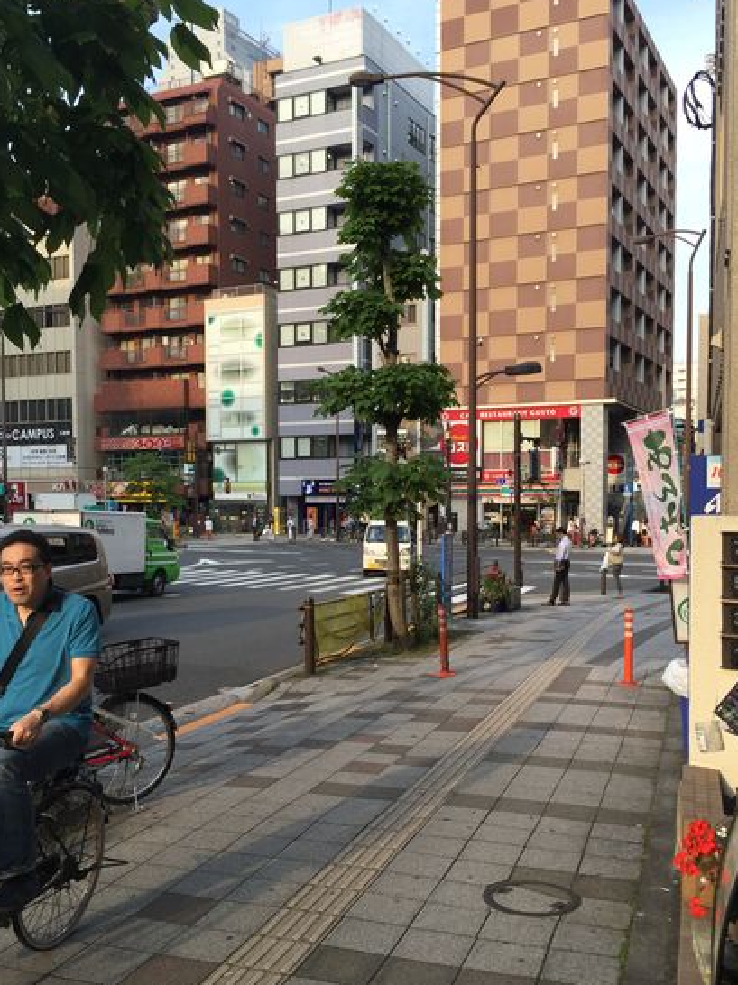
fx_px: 967
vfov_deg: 53.9
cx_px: 339
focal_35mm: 34
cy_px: 536
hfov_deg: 41.7
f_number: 2.2
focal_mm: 4.15
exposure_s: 1/455
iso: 32
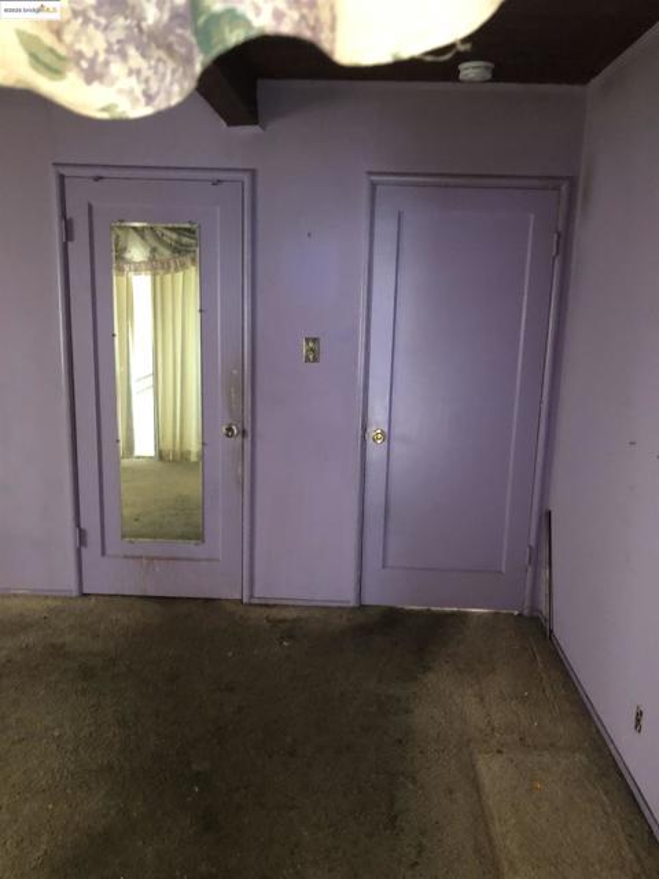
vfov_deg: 63.4
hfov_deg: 49.7
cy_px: 440
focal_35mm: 28
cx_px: 330
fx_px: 711
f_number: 1.8
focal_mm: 3.99
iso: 100
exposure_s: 1/4
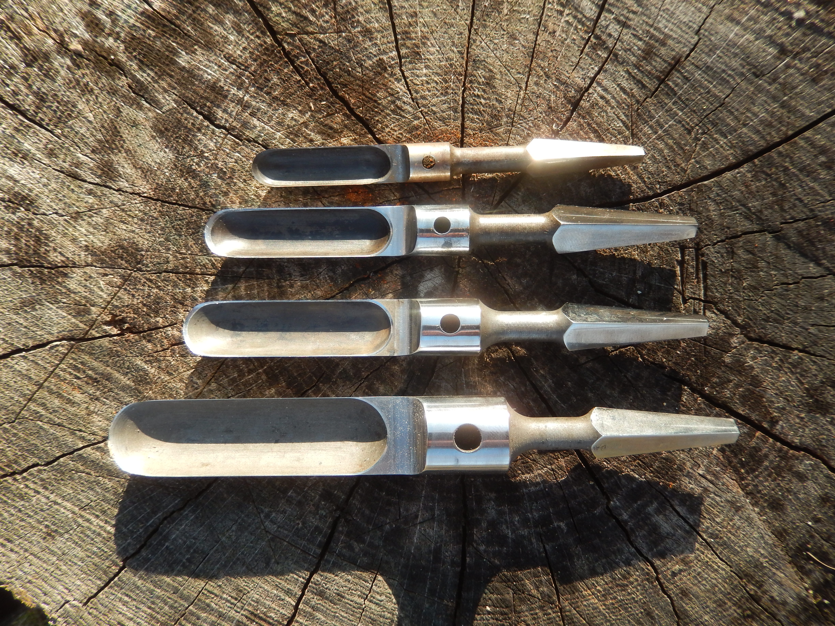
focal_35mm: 25
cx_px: 418
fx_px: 603
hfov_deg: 69.4
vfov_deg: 54.9
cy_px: 313
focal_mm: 4.5
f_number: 3.4
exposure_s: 1/200
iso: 125
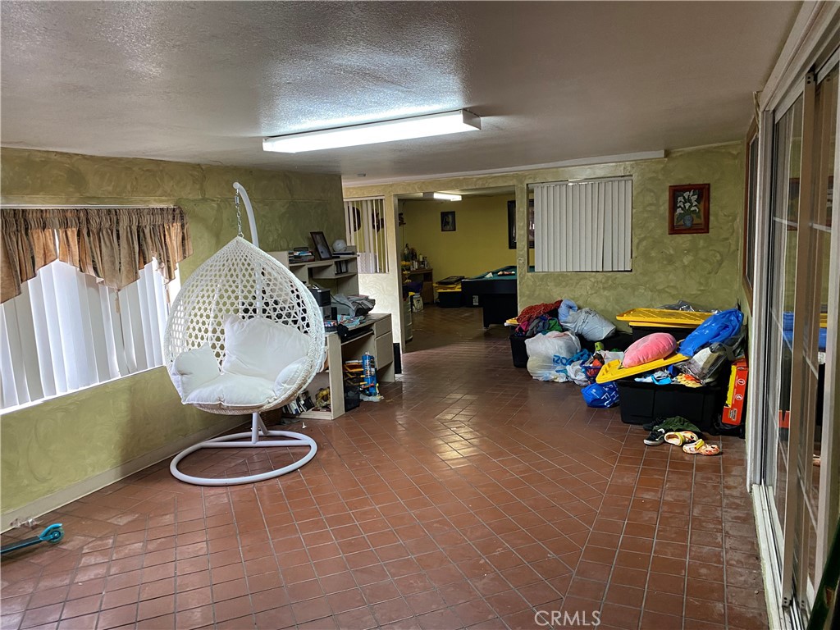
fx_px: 631
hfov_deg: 67.3
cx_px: 420
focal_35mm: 26
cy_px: 315
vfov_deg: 53.1
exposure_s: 1/60
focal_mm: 4.25
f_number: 1.8
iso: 200
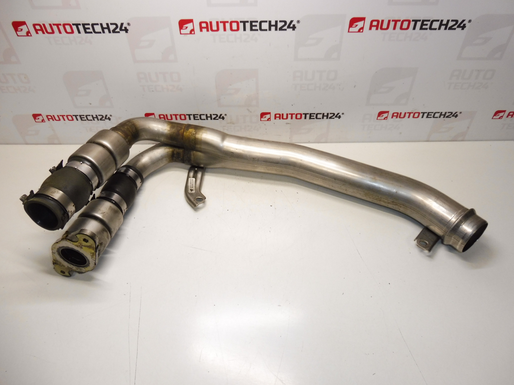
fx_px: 356
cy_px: 192
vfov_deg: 56.8
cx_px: 257
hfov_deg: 71.6
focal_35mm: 24
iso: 200
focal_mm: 4.3
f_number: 3.5
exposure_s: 1/100
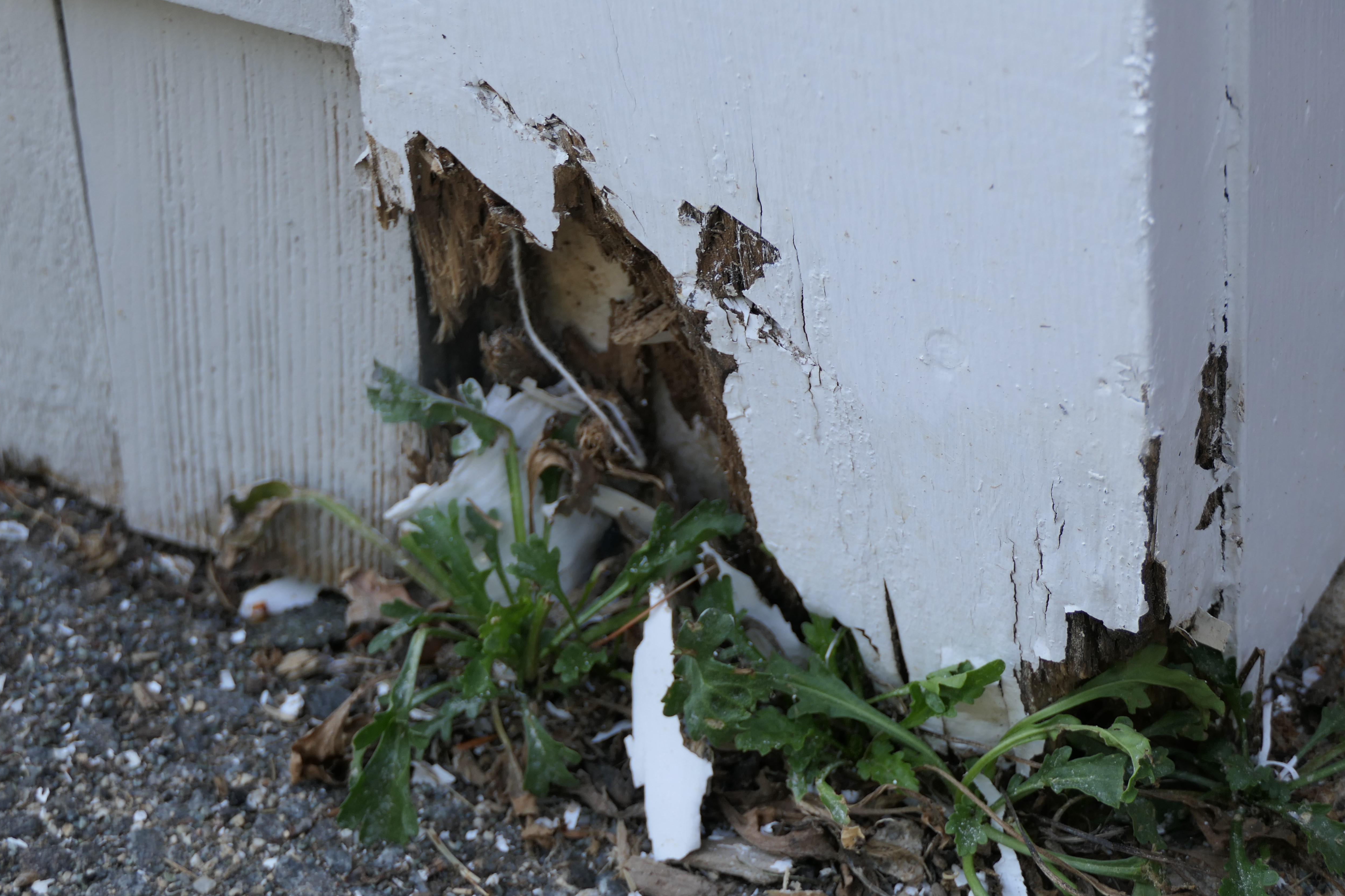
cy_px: 483
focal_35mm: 109
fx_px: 4072
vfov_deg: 12.6
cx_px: 726
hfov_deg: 18.8
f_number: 4.2
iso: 125
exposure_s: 1/125
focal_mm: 36.5
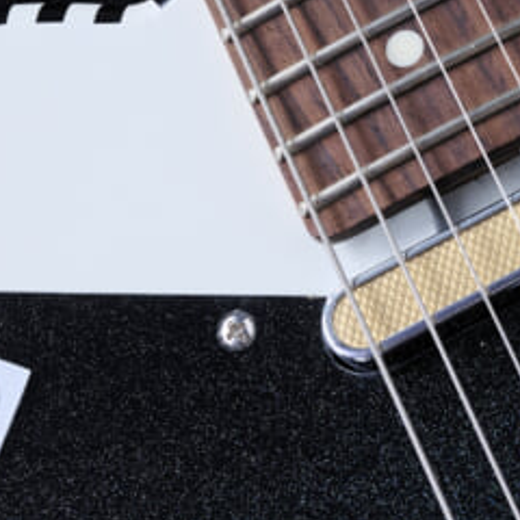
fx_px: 4487
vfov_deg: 6.6
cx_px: 526
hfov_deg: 6.6
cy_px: 419
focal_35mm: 264
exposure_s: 1/100
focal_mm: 73
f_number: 8
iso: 400
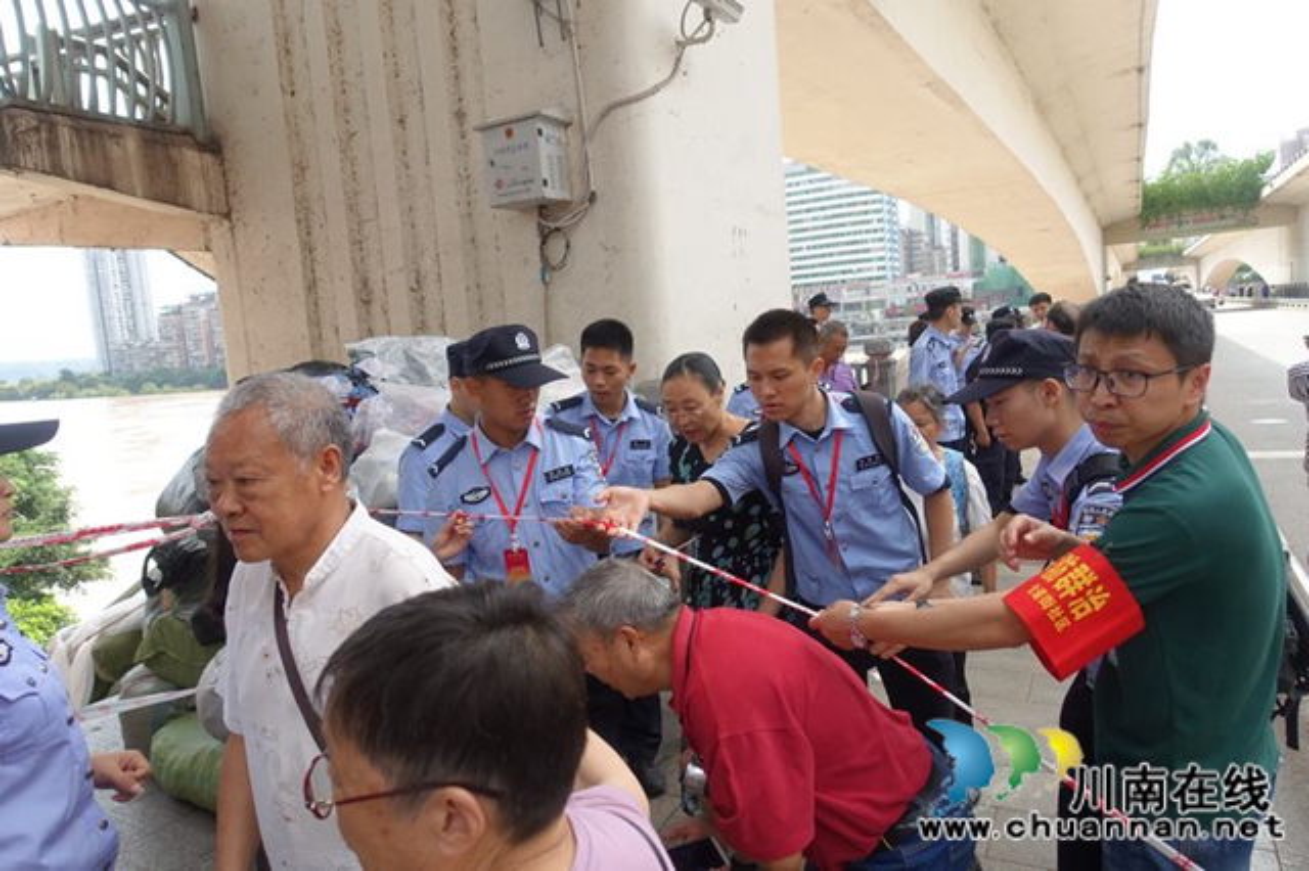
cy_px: 436
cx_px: 654
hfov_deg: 73.8
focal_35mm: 24
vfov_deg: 53.1
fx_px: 872
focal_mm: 8.8
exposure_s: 1/640
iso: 125
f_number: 2.8
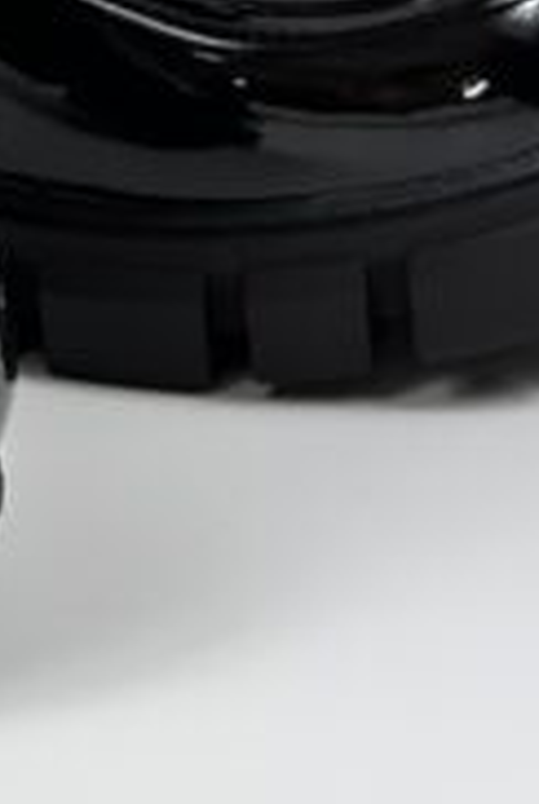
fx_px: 4899
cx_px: -459
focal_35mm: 219
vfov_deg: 9.0
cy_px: -645
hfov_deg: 6.2
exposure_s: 1/880
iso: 80
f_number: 1.78
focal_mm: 6.86
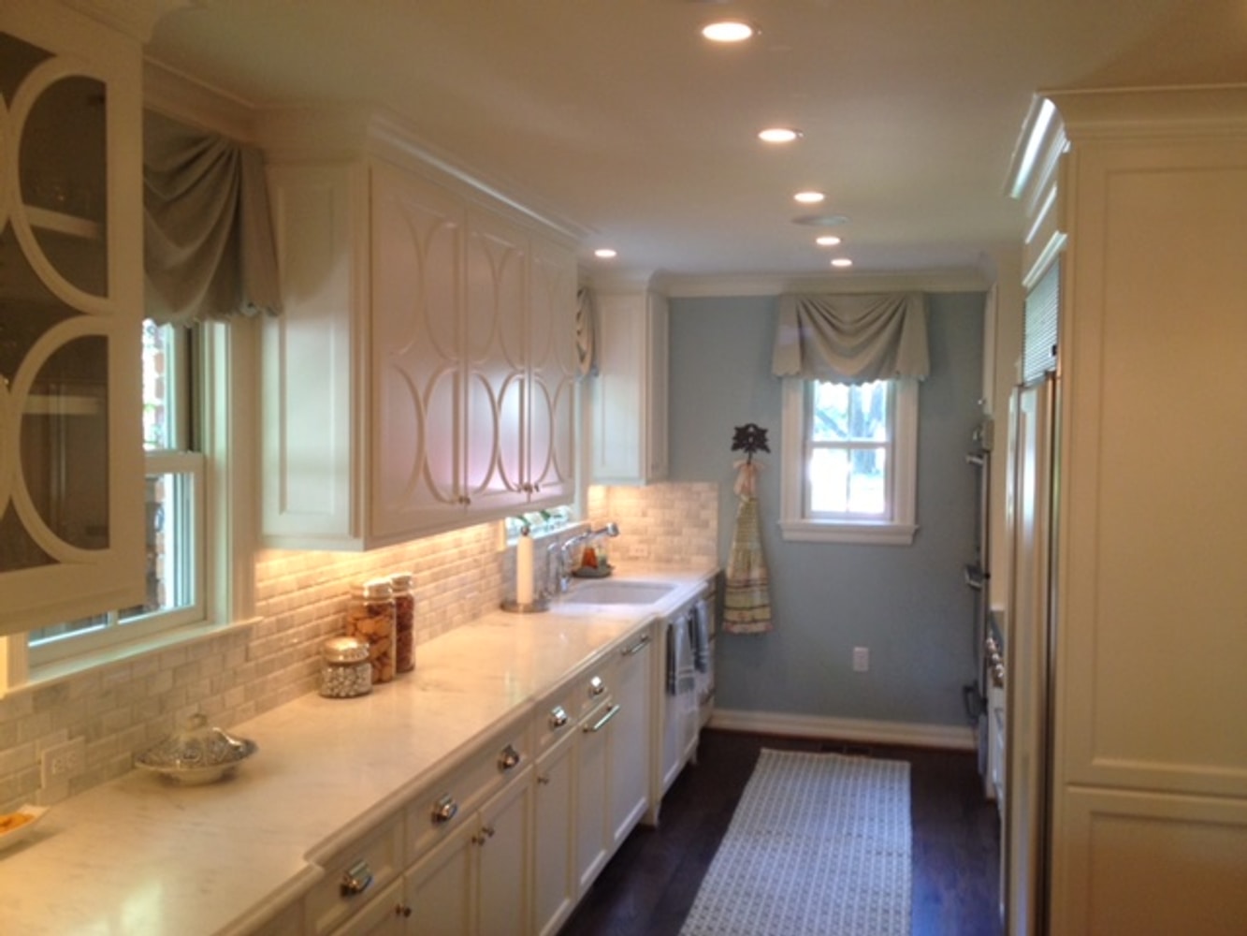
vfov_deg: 40.7
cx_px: 624
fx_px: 1261
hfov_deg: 52.6
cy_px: 468
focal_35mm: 35
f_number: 2.4
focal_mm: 4.28
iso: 100
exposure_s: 1/20
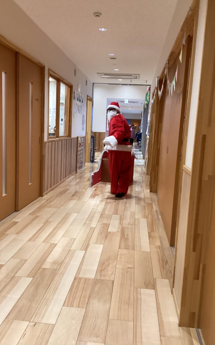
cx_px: 106
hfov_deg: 38.3
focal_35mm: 33
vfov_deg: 58.2
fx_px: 310
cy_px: 172
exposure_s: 1/50
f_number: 2.4
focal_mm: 3.3
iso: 100
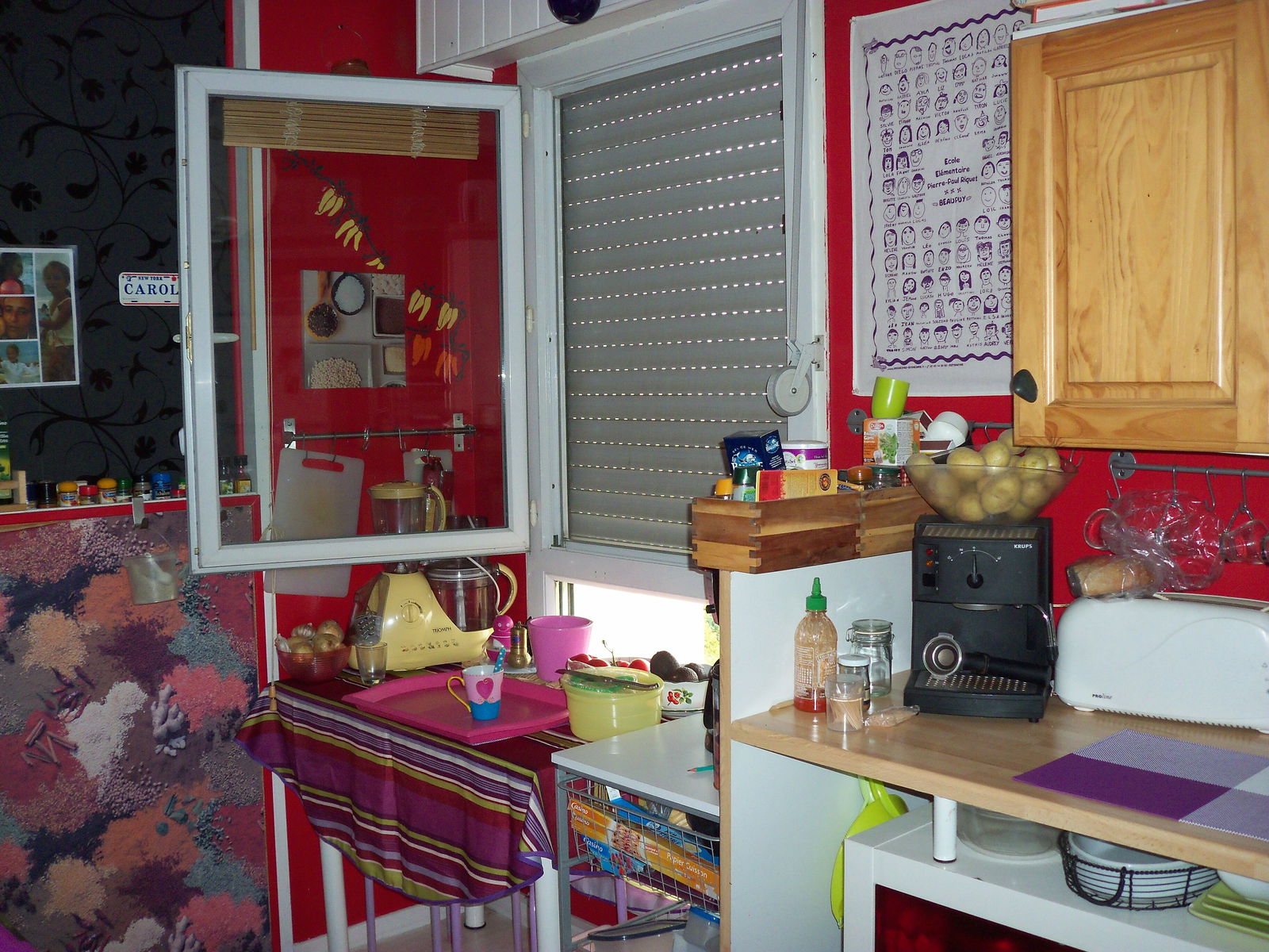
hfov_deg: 54.0
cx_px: 634
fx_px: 1246
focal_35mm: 34
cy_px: 476
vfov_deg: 41.8
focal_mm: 5.7
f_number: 2.9
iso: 125
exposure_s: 1/30
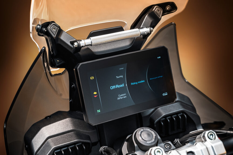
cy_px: 78
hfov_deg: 33.4
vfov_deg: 22.6
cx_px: 116
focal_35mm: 60
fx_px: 388
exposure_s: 1/60
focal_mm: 60
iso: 1000
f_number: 6.3
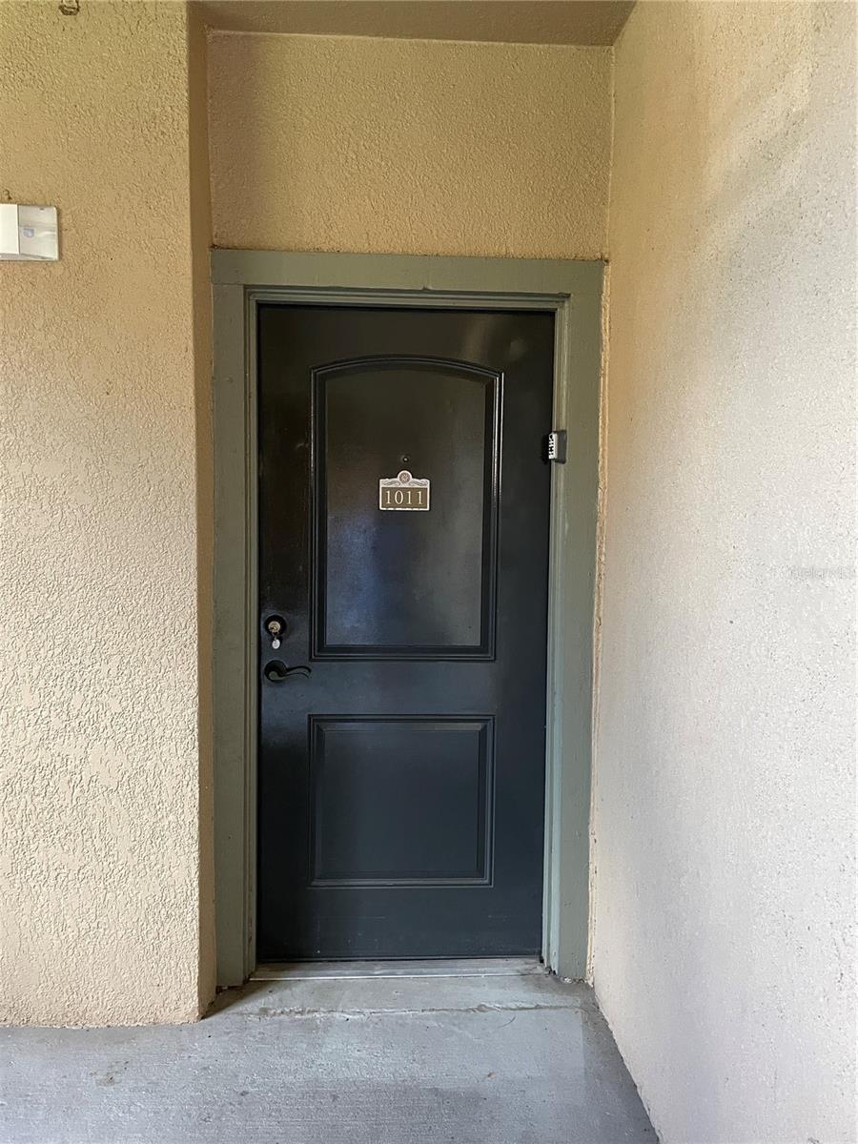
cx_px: 429
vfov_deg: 67.3
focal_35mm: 26
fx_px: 859
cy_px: 572
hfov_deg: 53.1
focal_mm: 4.2
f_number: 1.6
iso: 250
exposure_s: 1/60
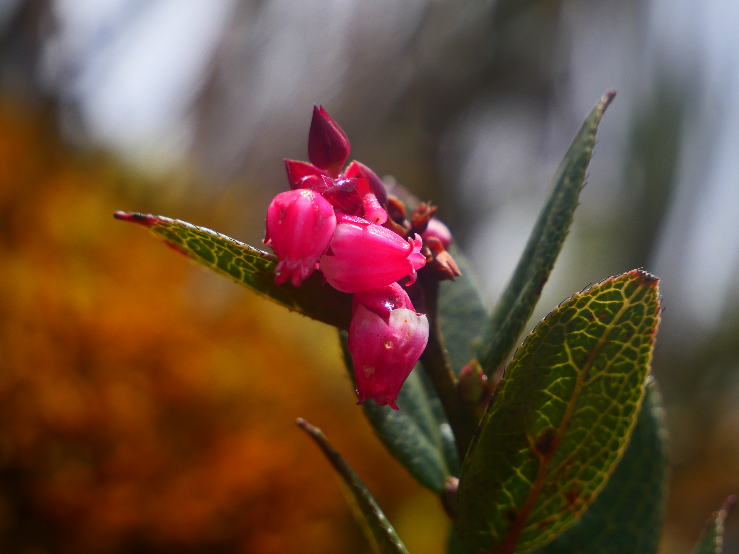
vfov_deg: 12.3
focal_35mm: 120
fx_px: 2562
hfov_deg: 16.4
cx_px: 370
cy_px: 277
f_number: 5.6
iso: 200
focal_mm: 60
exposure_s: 1/1000
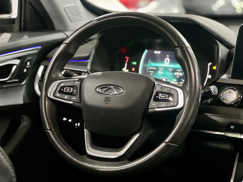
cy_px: 91
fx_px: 541
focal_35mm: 77
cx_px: 122
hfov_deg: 25.3
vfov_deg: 19.1
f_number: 2.8
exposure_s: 1/15
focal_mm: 9
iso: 1000
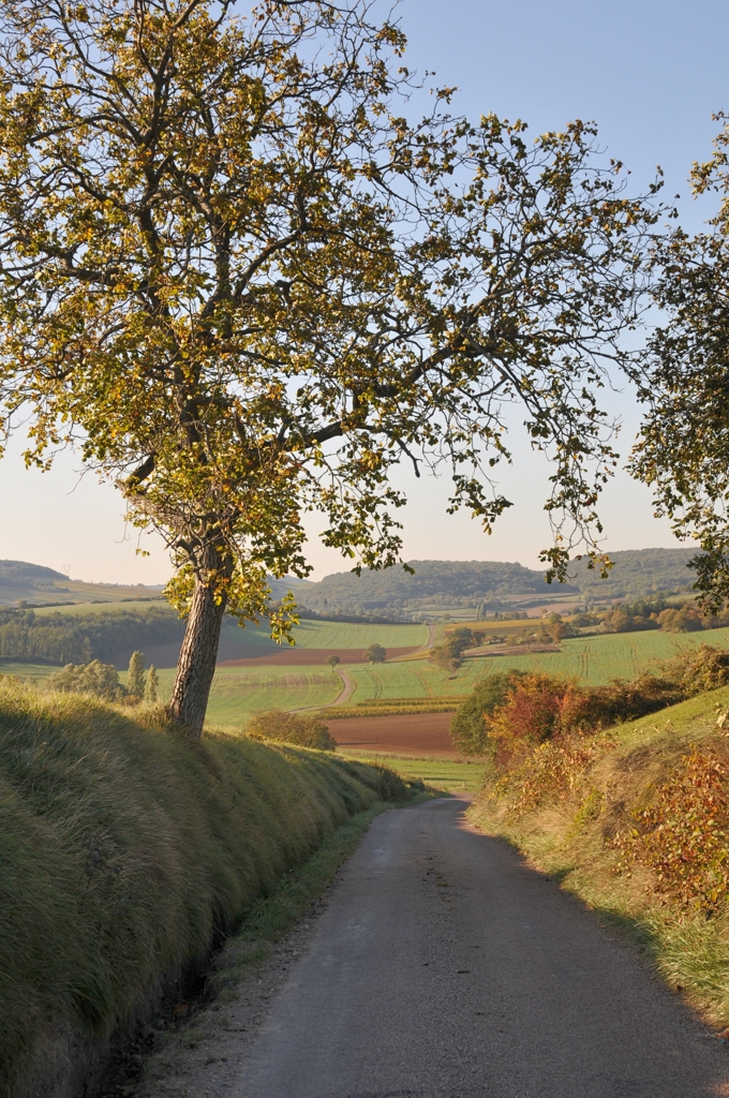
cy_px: 549
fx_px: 1827
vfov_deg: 33.4
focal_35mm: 60
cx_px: 364
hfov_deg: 22.6
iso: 200
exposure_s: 1/320
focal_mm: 40
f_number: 9
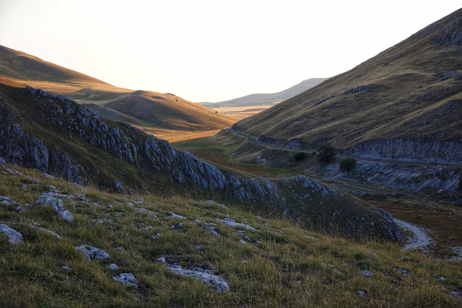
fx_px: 513
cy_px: 154
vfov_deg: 33.4
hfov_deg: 48.5
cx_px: 231
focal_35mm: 40
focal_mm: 26
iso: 200
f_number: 4.5
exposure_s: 1/250
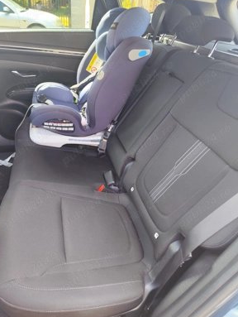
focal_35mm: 24
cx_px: 117
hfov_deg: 56.9
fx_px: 220
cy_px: 158
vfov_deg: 71.5
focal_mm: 6.14
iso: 200
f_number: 1.65
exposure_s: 1/100
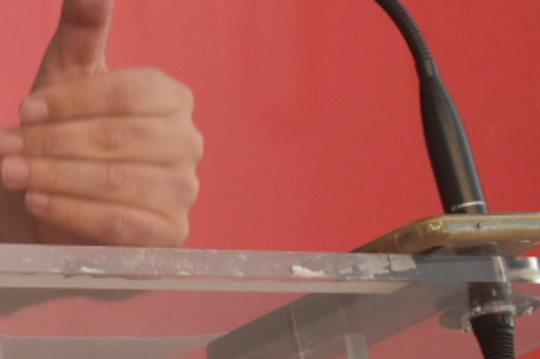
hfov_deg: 4.6
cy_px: -276
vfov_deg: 3.1
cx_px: -386
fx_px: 6663
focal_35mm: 445
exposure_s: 1/125
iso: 1400
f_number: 5.6
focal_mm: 55
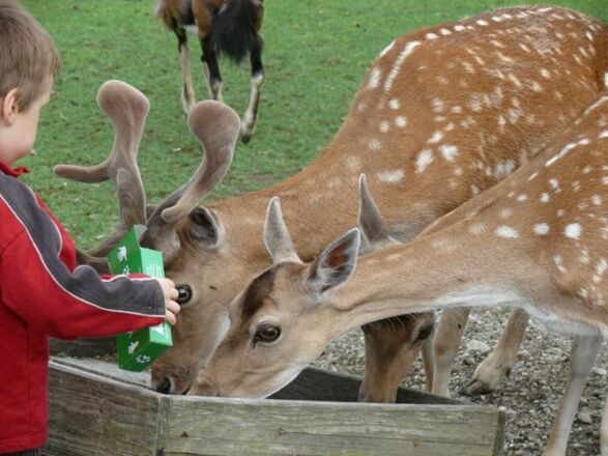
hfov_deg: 14.2
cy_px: 228
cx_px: 304
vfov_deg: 10.7
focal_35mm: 139
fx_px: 2441
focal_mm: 29.4
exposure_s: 1/500
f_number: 3.6
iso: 200
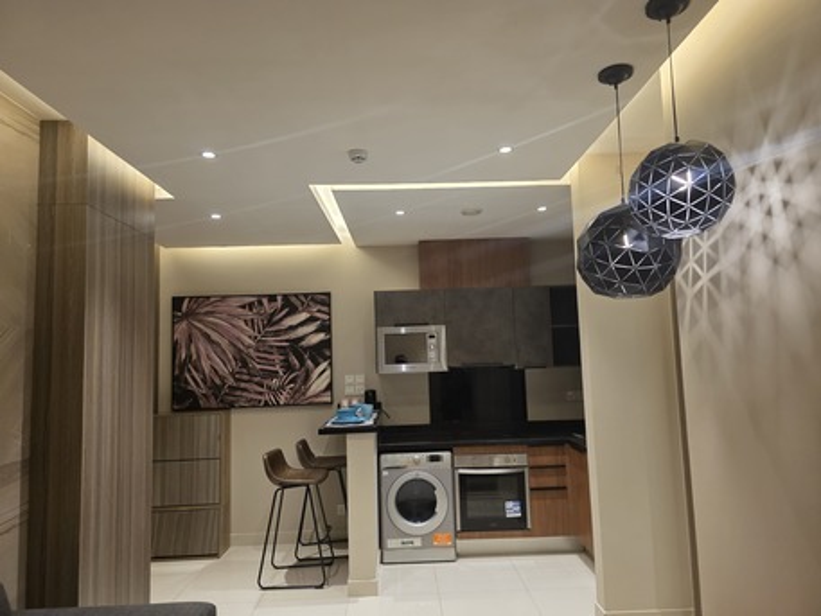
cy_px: 308
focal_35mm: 23
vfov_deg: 58.9
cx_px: 410
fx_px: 546
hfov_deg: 73.9
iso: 400
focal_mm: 6.3
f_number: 1.7
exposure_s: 1/100
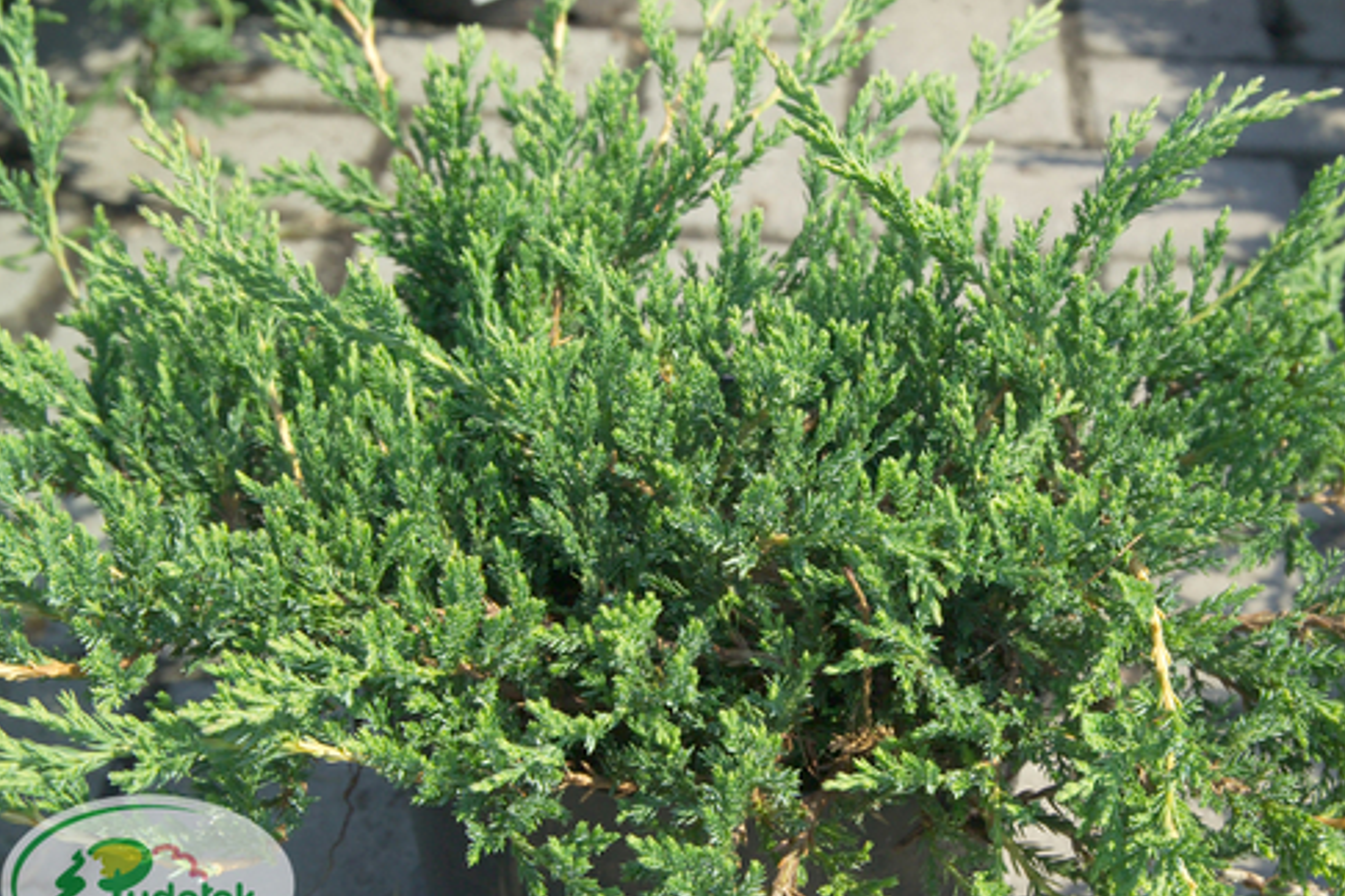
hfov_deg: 27.3
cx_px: 814
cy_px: 440
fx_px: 2765
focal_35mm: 74
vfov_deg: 18.4
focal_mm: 60
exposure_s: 1/90
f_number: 11
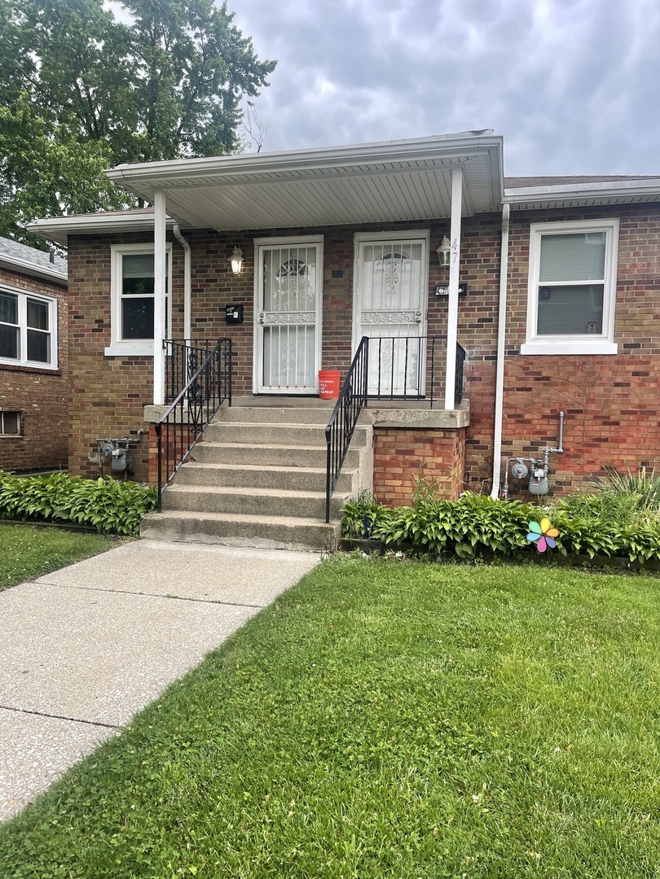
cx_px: 330
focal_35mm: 25
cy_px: 440
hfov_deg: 54.9
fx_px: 636
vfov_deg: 69.4
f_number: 1.6
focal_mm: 5.1
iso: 32
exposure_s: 1/241
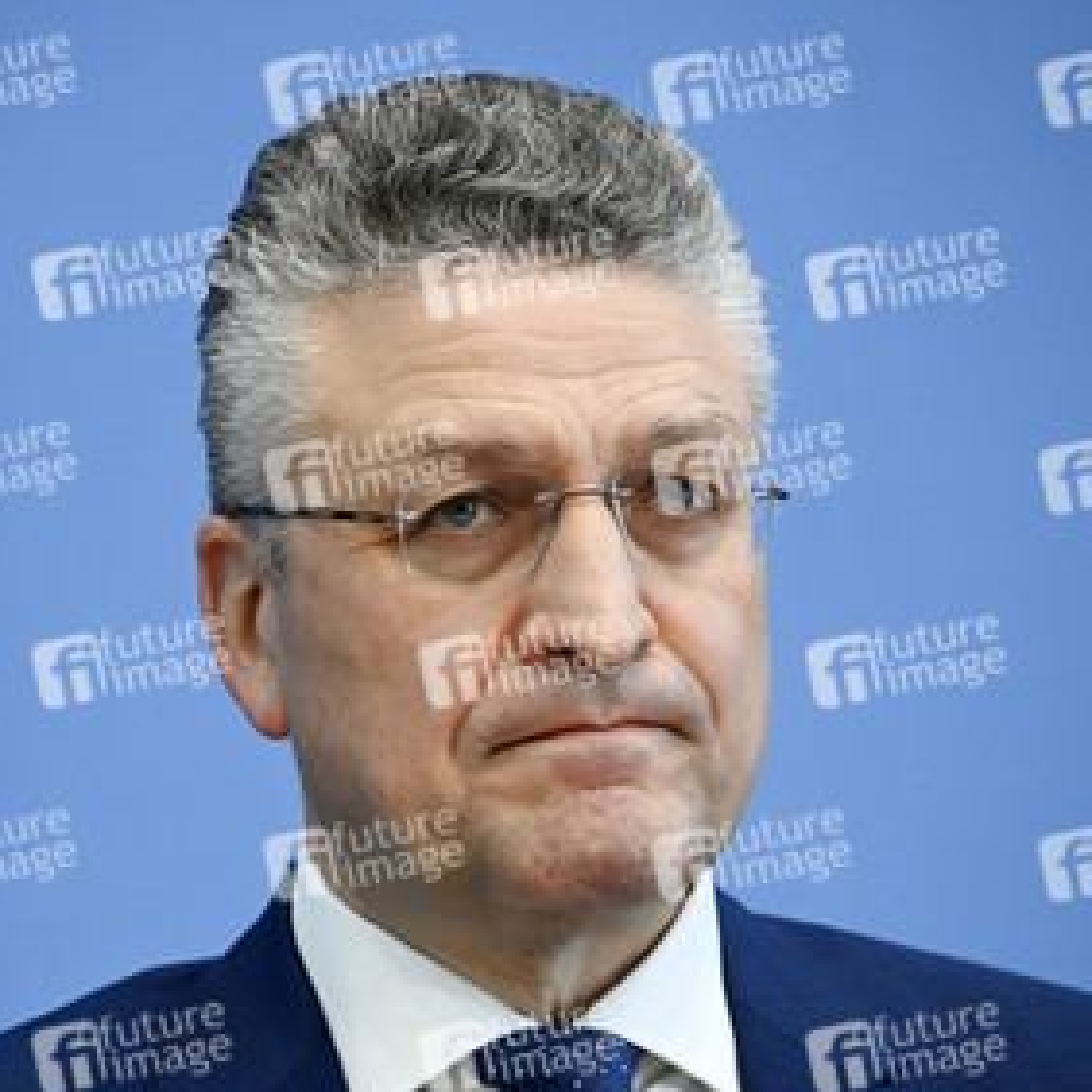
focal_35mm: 407
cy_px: 565
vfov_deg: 4.3
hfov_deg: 4.3
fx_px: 14526
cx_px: 416
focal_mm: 300
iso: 3200
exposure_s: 1/400
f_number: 5.6
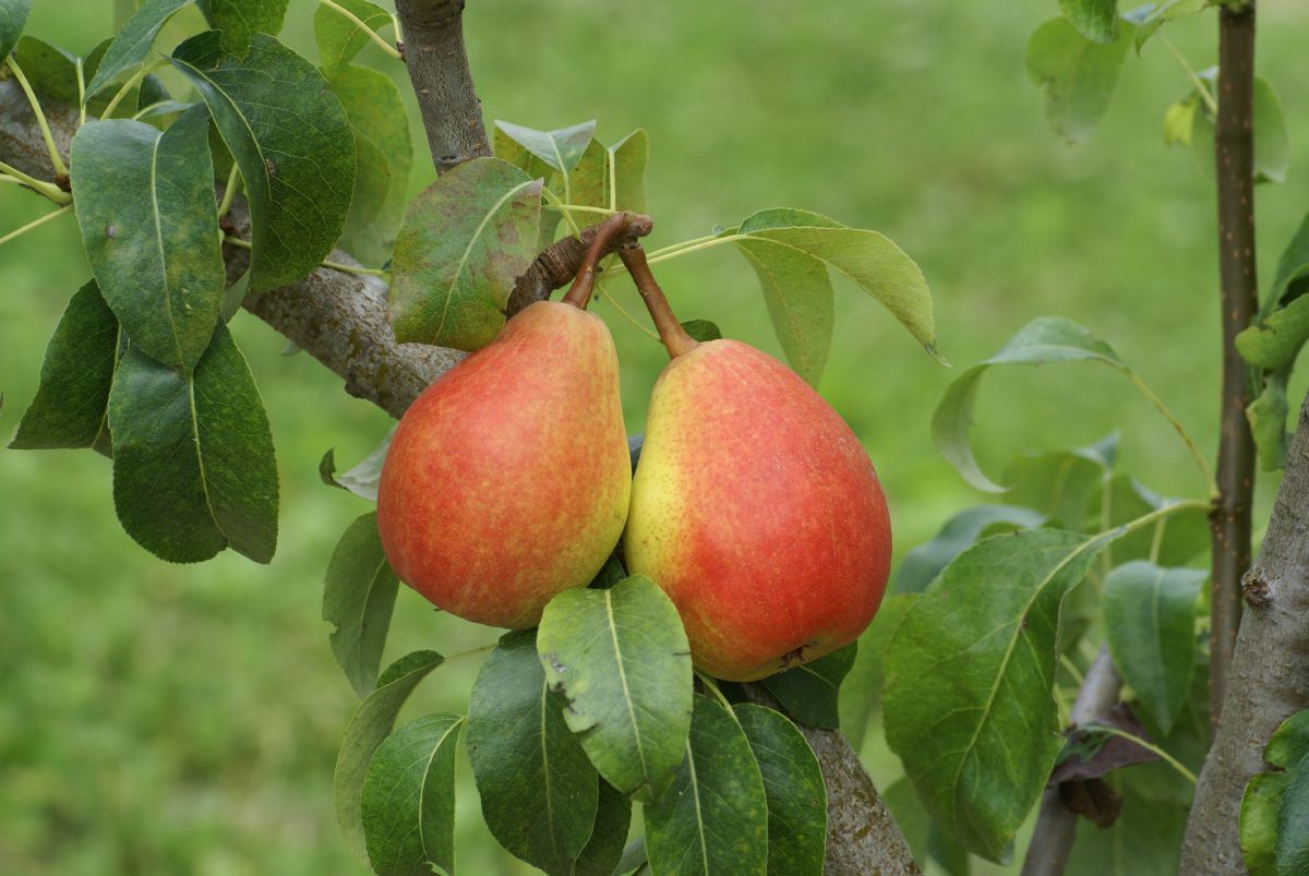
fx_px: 4914
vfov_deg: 10.2
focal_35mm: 135
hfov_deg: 15.2
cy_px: 438
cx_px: 654
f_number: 6.3
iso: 100
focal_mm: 90
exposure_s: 1/200
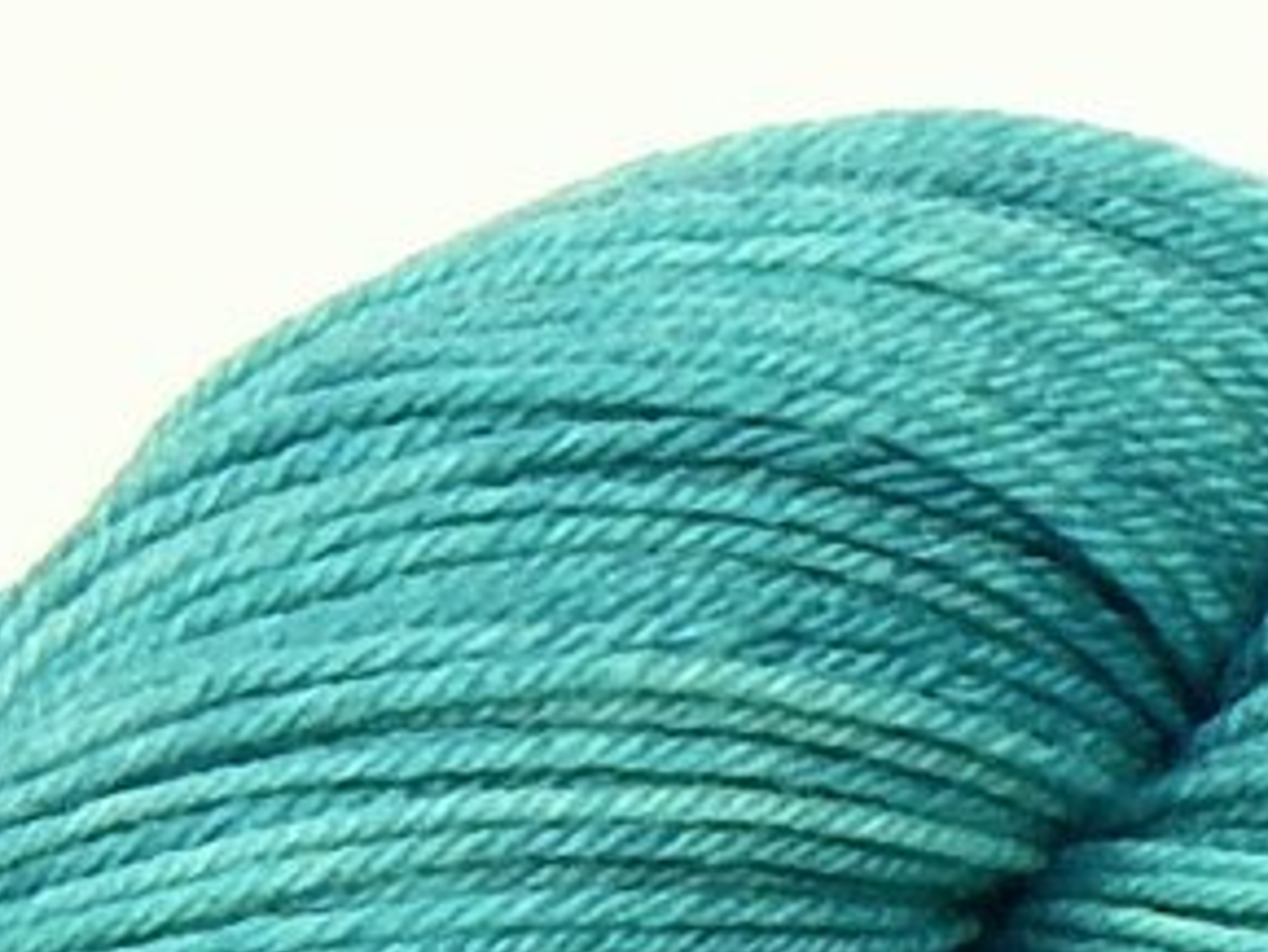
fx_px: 13376
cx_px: 2926
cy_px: 2167
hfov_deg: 5.3
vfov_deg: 4.0
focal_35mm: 365
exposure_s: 1/40
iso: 200
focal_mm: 9.7
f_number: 3.8
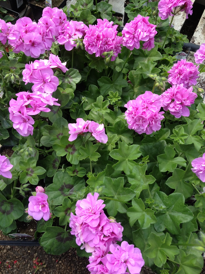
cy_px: 137
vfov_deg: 52.6
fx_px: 276
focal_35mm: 35
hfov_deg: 40.7
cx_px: 102
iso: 64
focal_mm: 4.28
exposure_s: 1/406
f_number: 2.4
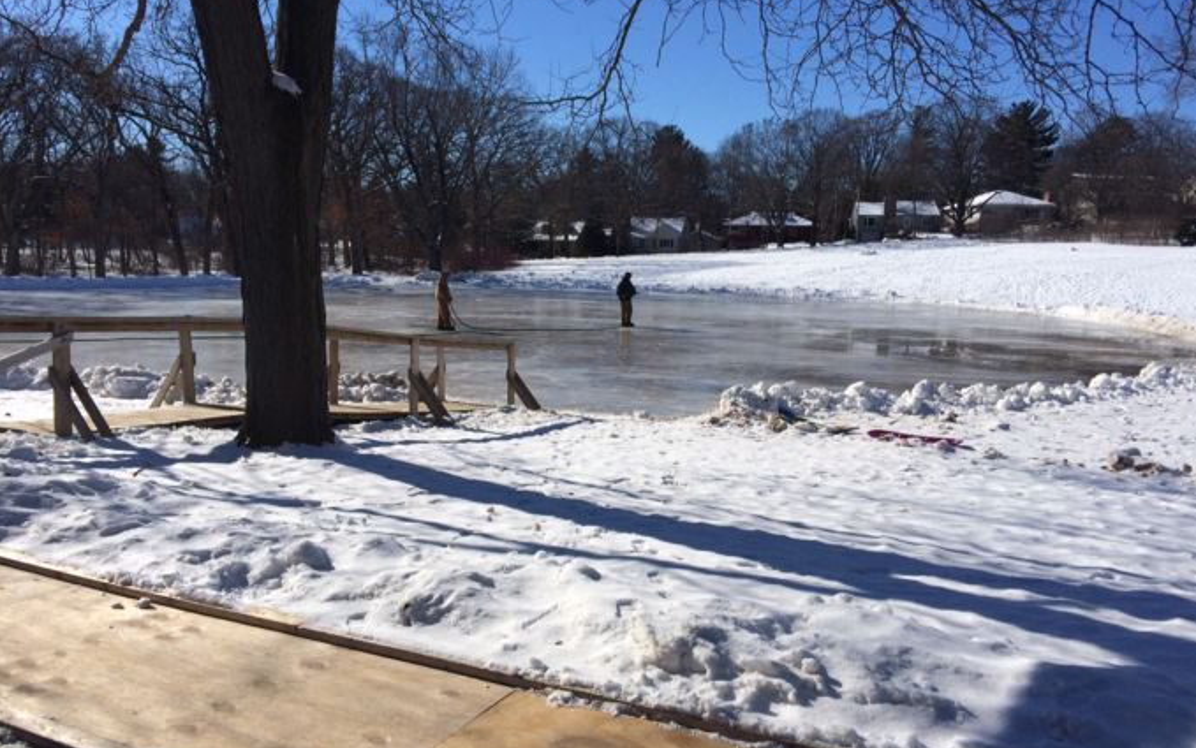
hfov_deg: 61.2
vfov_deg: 40.6
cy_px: 375
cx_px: 600
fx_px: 1011
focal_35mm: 31
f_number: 2.2
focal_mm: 4.15
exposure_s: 1/5882
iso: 32
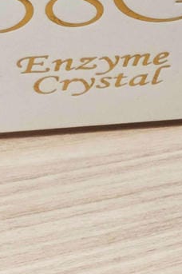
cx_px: 243
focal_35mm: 102
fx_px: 775
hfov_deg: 12.9
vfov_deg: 19.3
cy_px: -18
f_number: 1.8
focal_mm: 2.03
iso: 160
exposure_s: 1/60
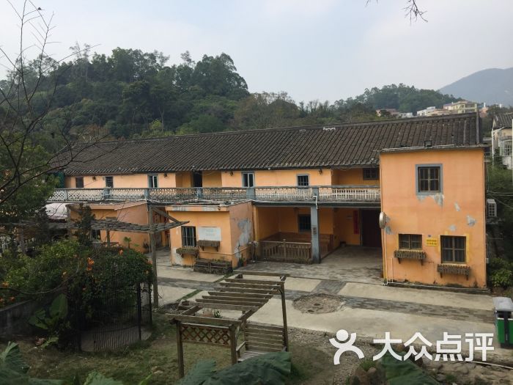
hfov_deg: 61.7
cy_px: 192
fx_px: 430
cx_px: 256
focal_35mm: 29
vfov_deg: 48.2
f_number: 2.2
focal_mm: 4.15
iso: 32
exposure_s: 1/1412
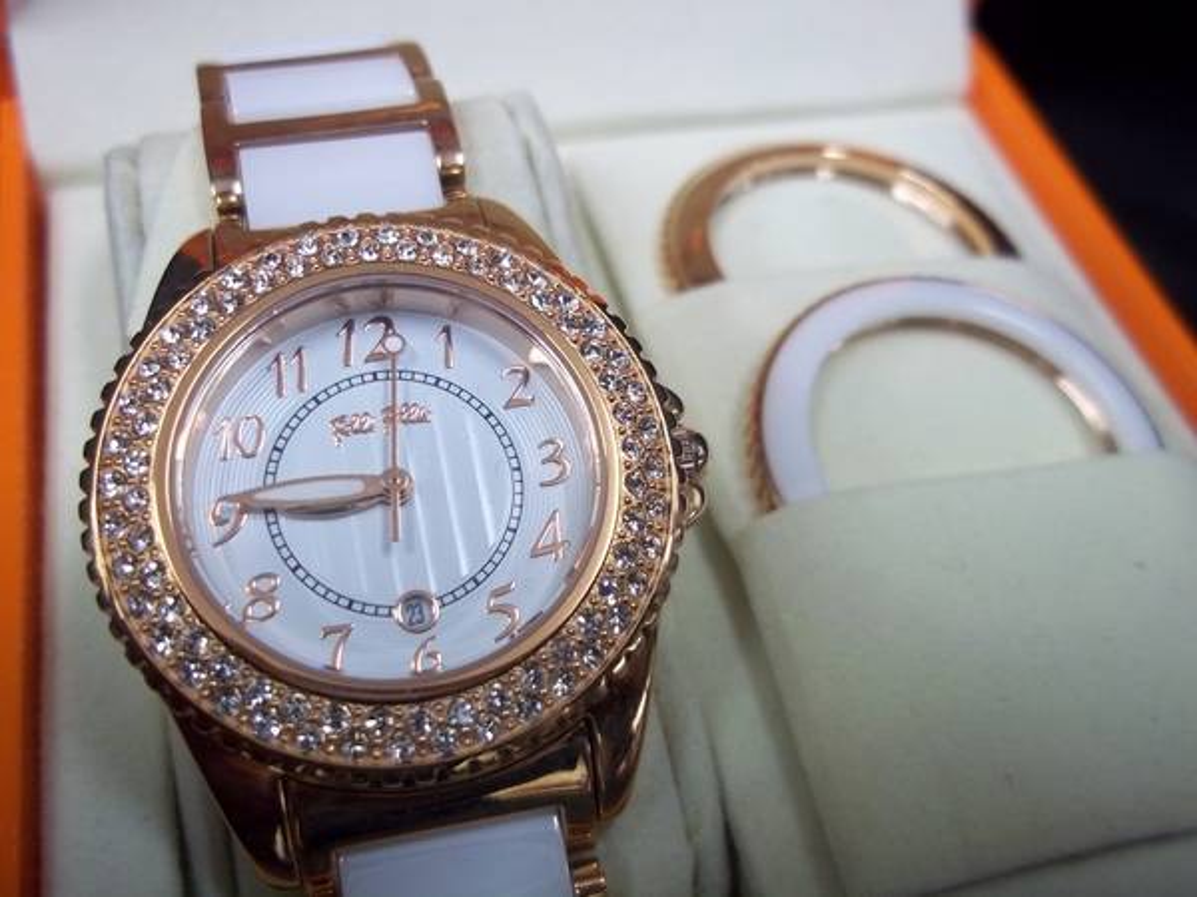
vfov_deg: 39.7
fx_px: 1245
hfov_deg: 51.4
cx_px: 598
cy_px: 448
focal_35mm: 36
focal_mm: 6.5
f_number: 3.1
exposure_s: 1/30
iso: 160
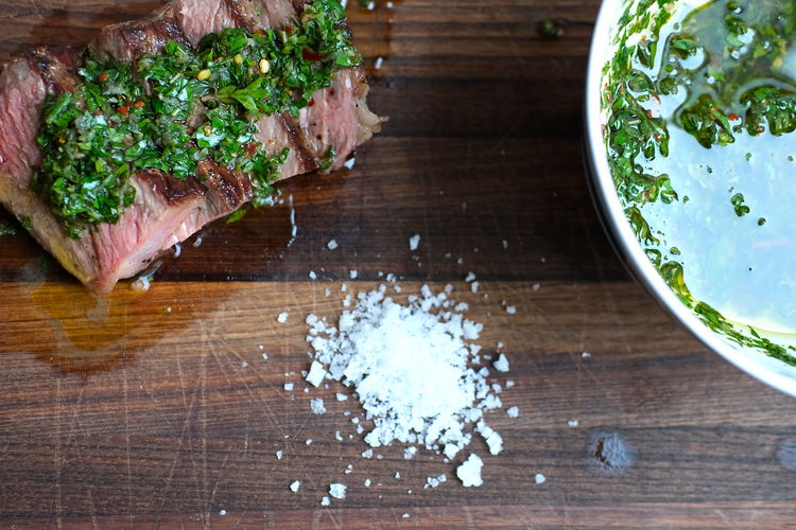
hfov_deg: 43.6
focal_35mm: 45
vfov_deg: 29.9
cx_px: 398
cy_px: 265
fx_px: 995
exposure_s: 1/42
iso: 2000
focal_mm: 30
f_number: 2.8
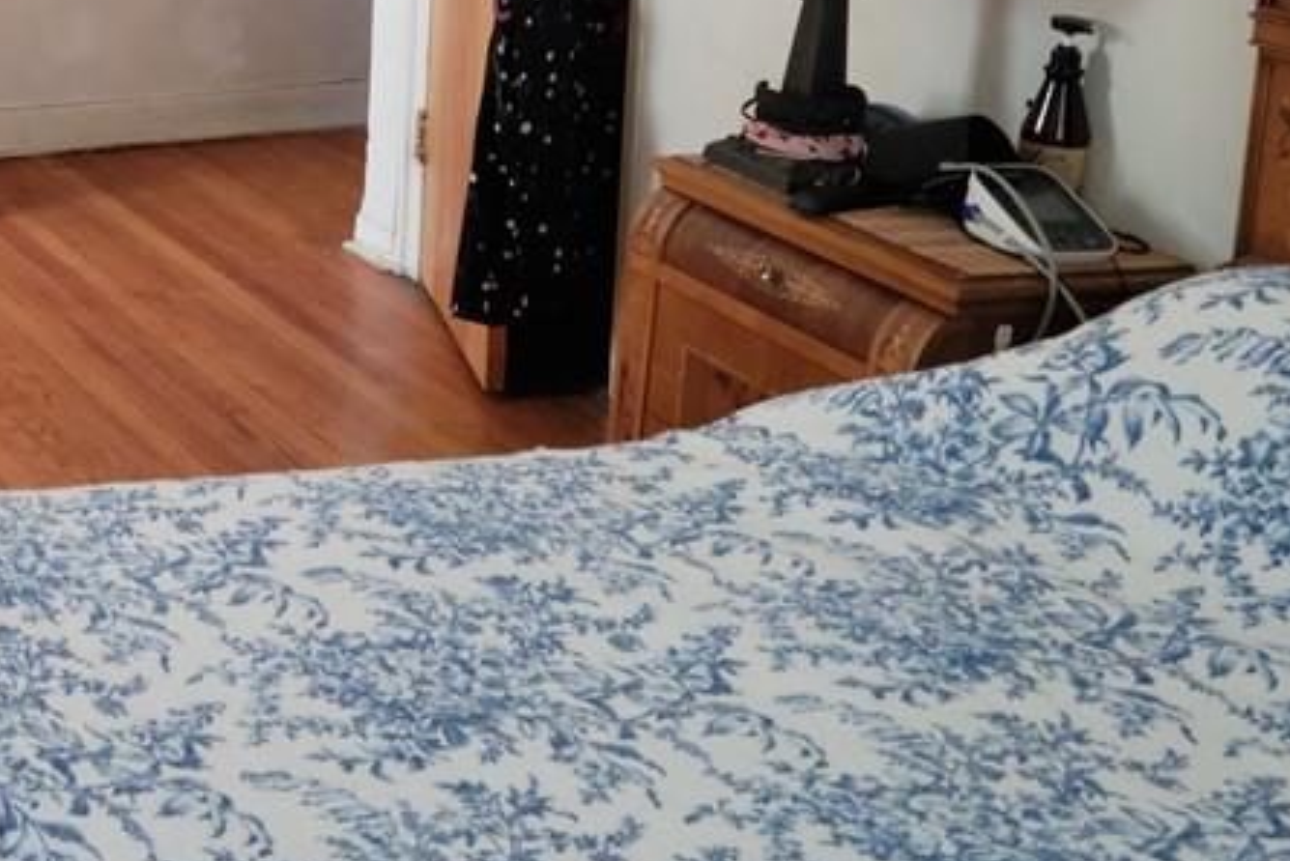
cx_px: -168
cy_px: -93
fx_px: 2401
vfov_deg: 19.4
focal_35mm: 67
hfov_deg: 27.3
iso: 320
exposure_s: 1/40
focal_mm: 5.9
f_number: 2
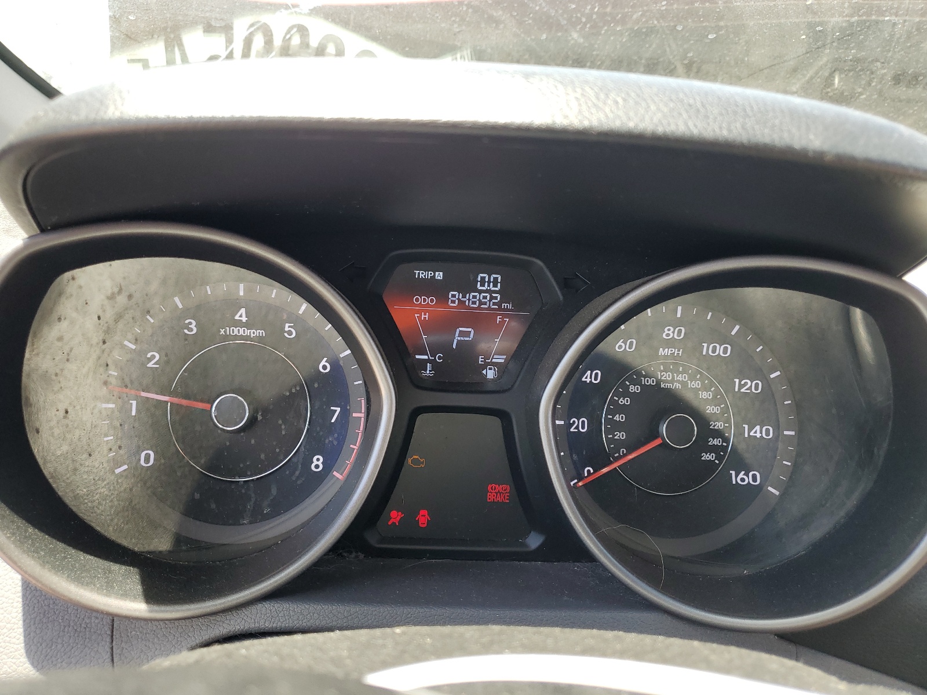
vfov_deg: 53.1
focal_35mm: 26
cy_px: 348
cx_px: 464
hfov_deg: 67.3
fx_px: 696
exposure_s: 1/278
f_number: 1.5
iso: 50
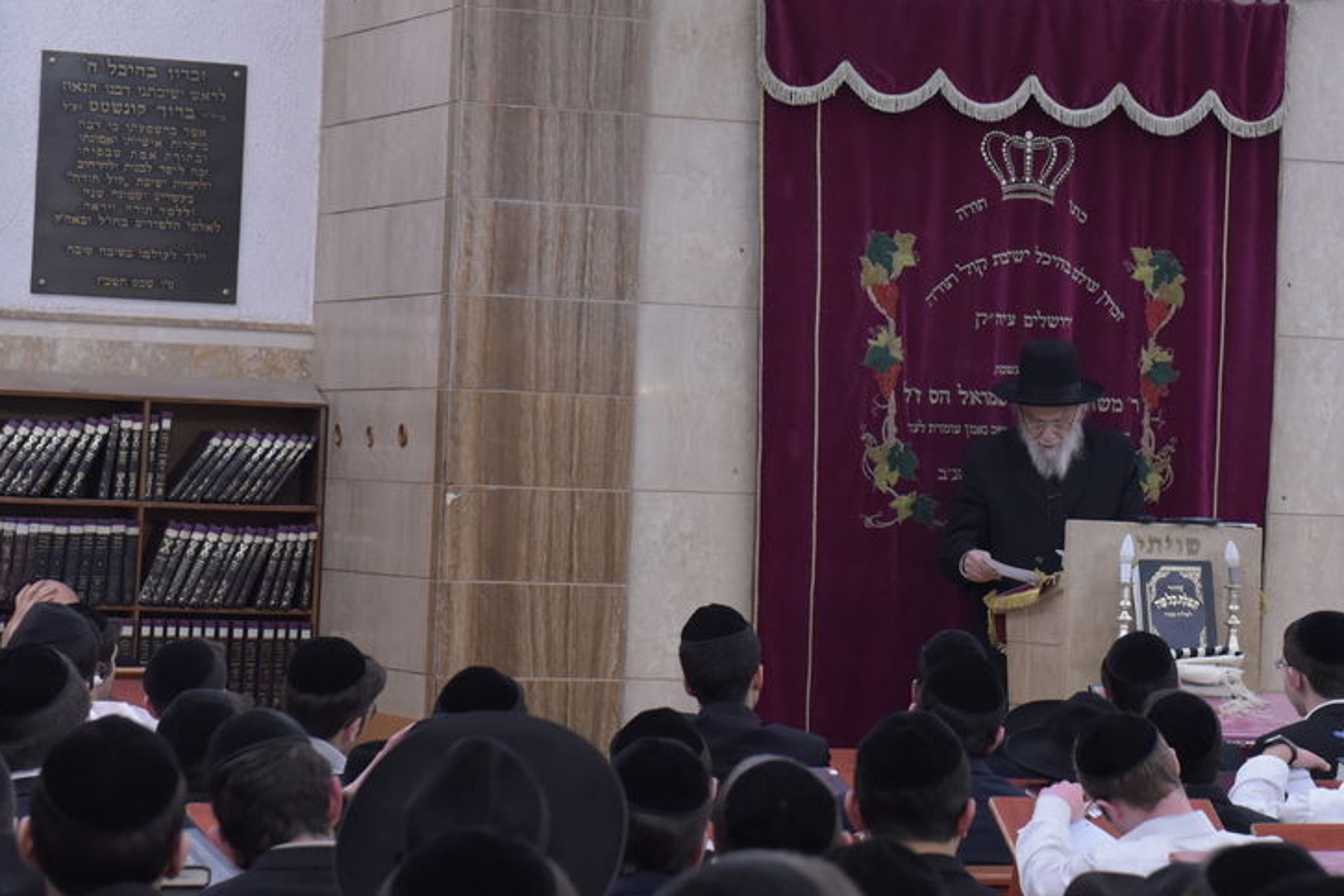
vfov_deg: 10.2
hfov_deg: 15.1
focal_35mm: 135
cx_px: 1003
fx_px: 5040
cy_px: 339
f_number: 6.3
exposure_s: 1/160
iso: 3200
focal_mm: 70
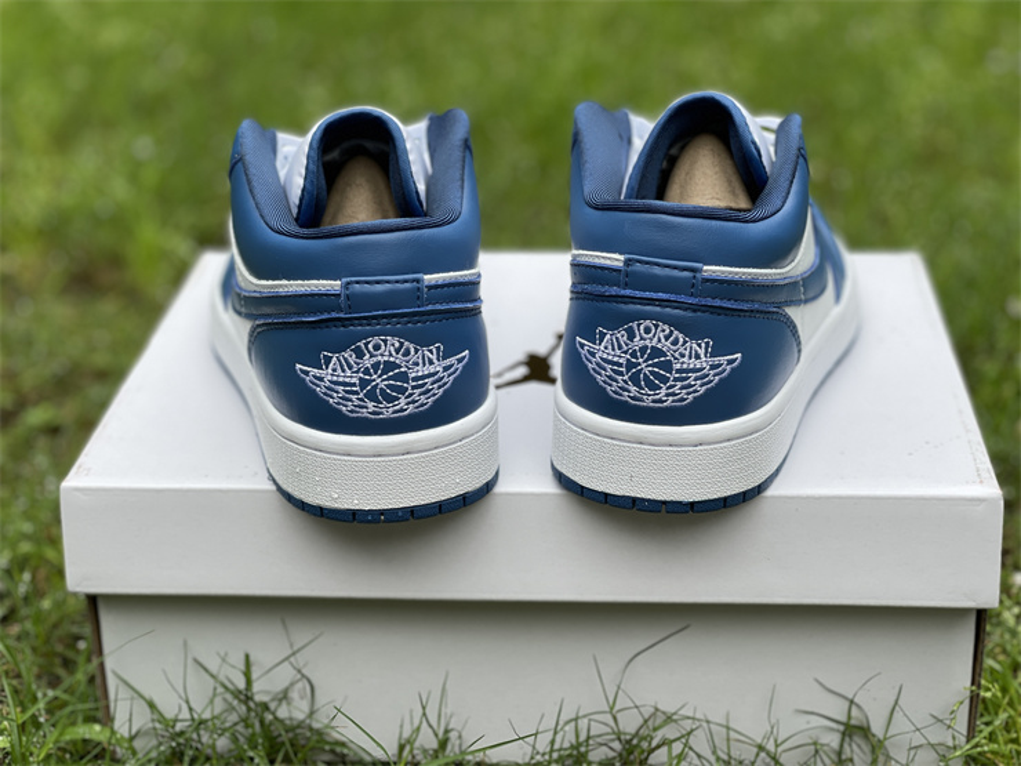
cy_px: 383
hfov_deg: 30.3
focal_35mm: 64
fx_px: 1888
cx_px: 510
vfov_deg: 22.9
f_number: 2.2
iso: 25
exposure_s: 1/121
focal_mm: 7.5
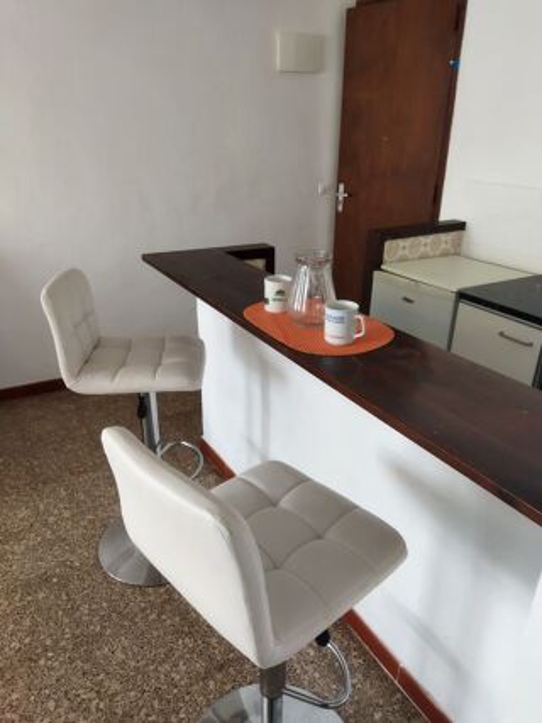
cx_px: 271
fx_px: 564
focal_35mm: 27
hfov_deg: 51.3
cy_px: 362
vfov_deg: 65.3
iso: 363
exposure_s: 1/50
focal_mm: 4.71
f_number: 1.79
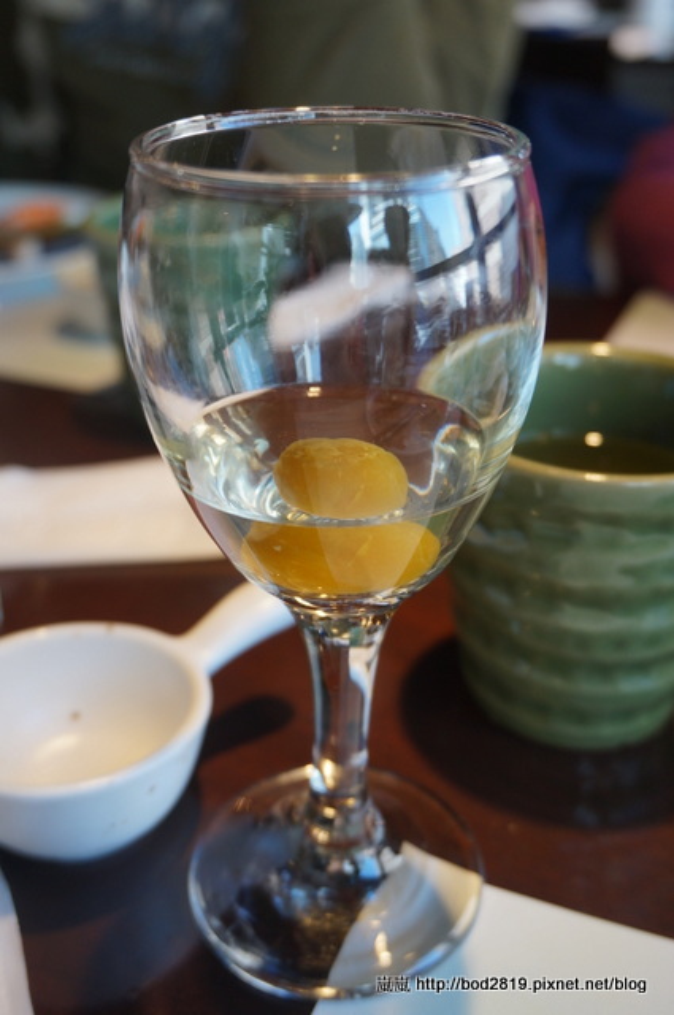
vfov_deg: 51.3
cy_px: 508
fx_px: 1056
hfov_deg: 35.4
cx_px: 337
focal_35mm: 38
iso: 250
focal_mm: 25
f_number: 4.5
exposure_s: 1/60
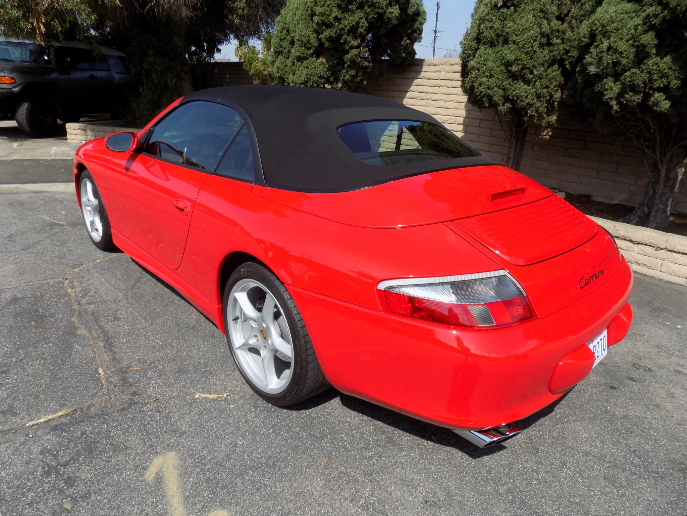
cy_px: 258
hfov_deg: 73.9
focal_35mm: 23
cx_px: 344
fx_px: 456
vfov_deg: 58.9
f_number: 3.1
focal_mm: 4
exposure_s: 1/1000
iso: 80
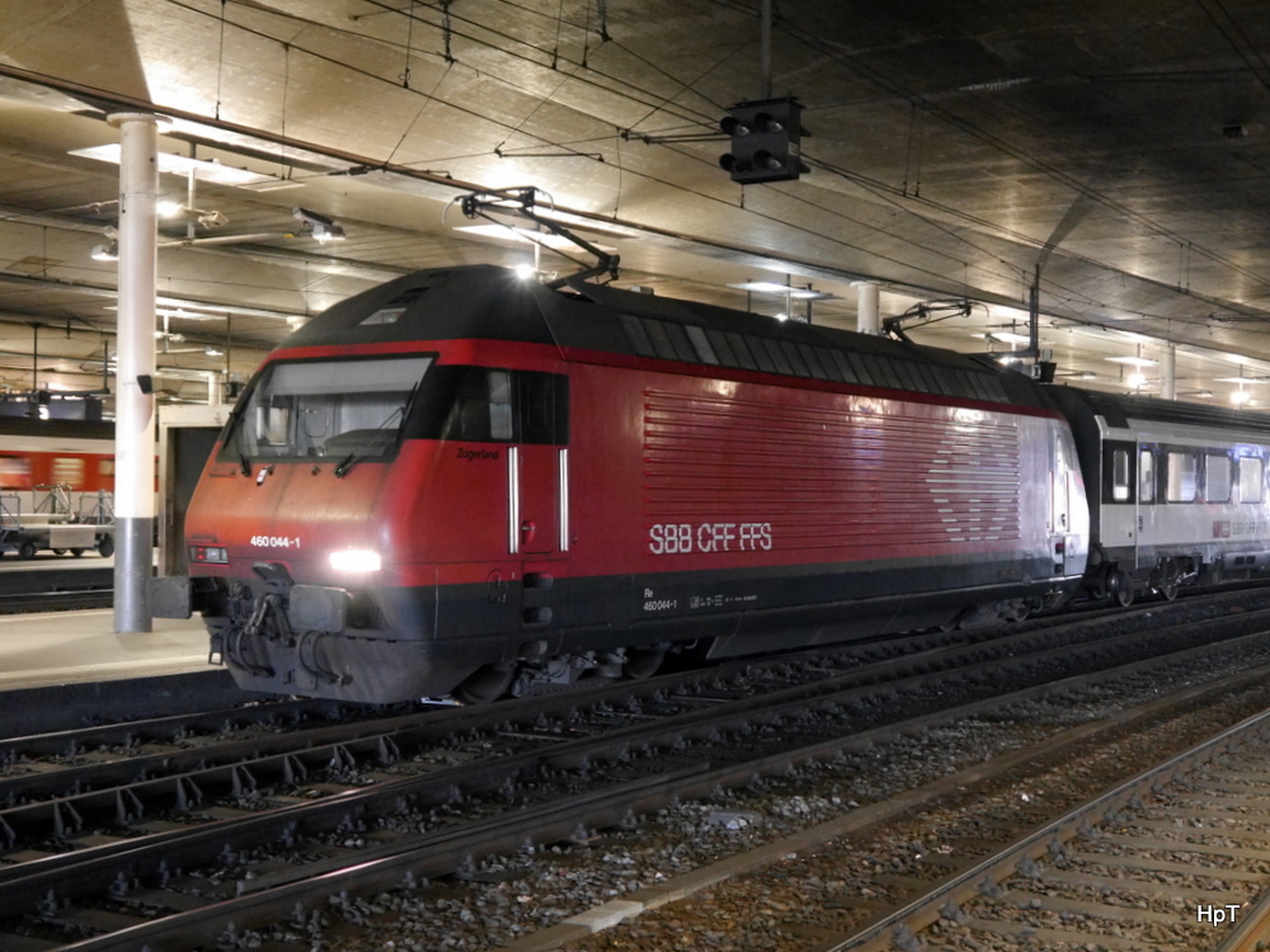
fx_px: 1688
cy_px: 476
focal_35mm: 46
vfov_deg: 31.5
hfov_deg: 41.2
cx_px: 635
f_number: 4.4
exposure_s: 1/13
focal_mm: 23
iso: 3200
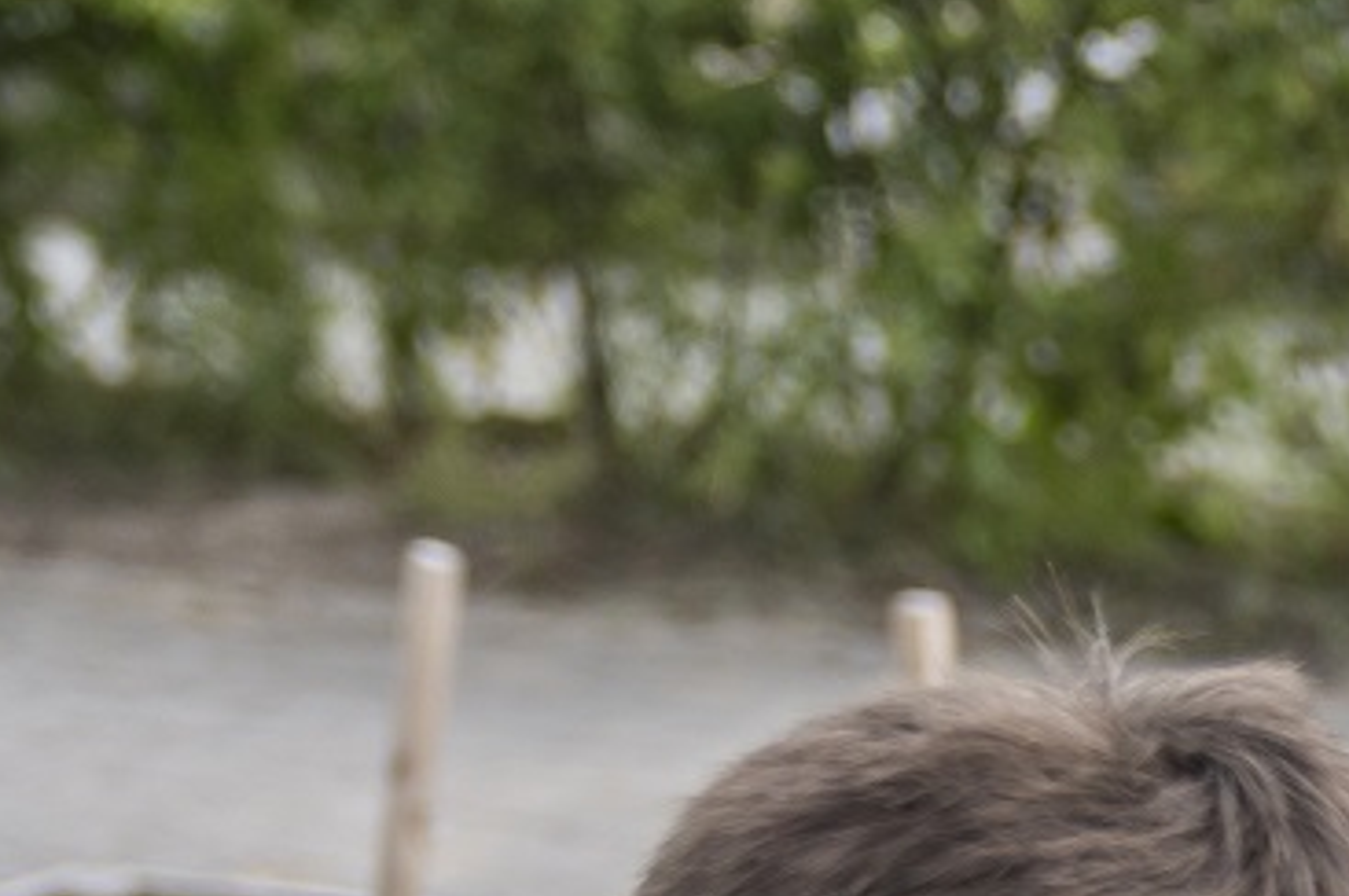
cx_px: 2191
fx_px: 7450
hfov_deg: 9.9
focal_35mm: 199
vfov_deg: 6.5
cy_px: 2148
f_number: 2.8
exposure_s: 1/2000
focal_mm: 38
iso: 400
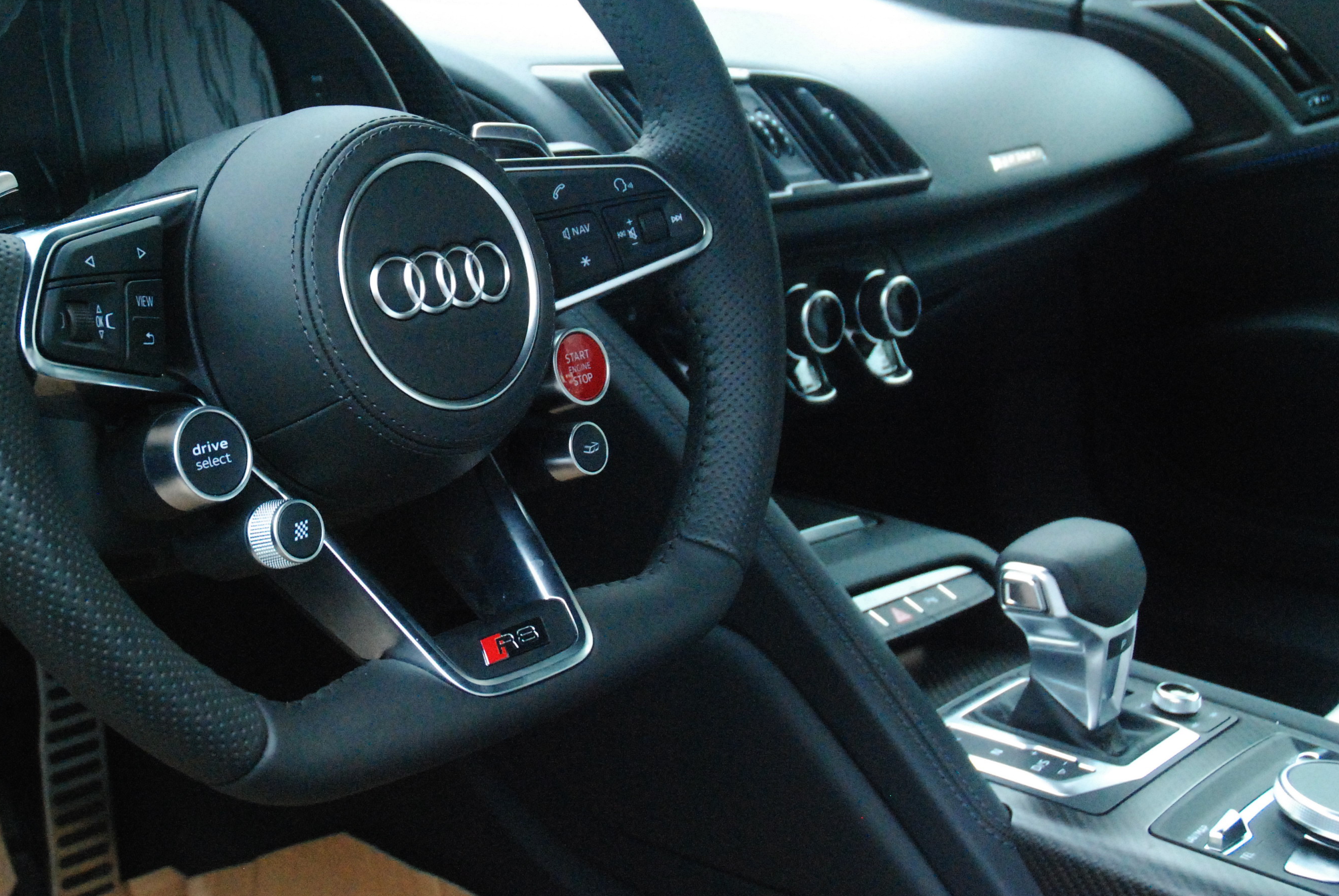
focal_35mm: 48
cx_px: 373
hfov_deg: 40.2
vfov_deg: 27.9
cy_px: 256
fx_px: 1787
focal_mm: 22
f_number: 5.6
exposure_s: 1/100
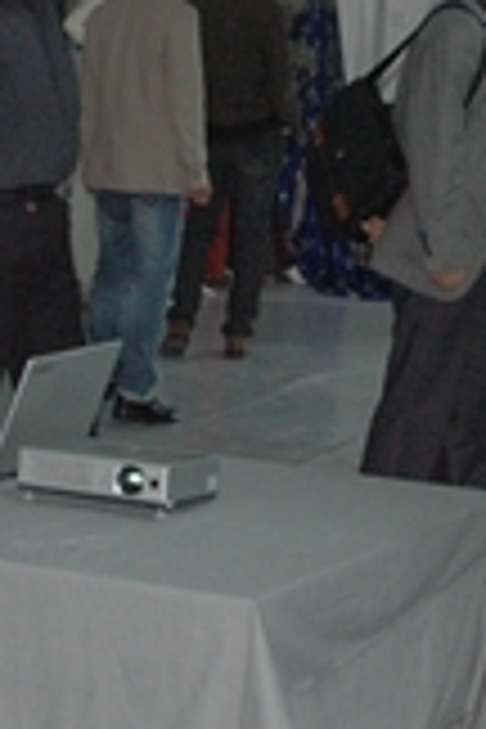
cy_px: 173
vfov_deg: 18.6
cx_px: 387
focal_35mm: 109
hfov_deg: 12.5
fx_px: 2207
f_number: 5
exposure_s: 1/60
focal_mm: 28
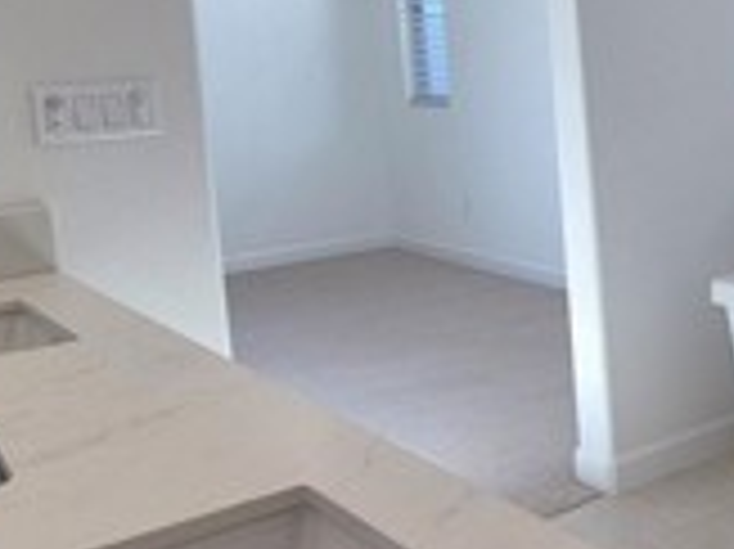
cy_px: 117
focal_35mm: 51
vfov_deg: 28.0
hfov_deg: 28.7
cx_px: 1013
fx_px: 1081
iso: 50
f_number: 2.2
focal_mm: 1.74
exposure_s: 1/147
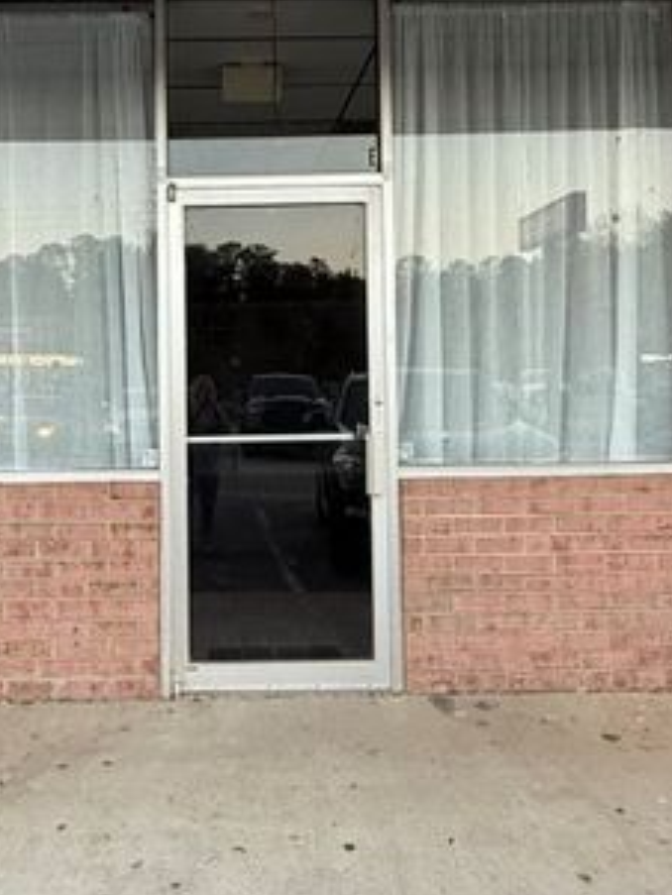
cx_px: 199
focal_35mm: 31
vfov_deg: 58.0
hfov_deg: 44.5
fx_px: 802
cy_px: 367
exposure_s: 1/120
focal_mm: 2.22
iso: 320
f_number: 2.2
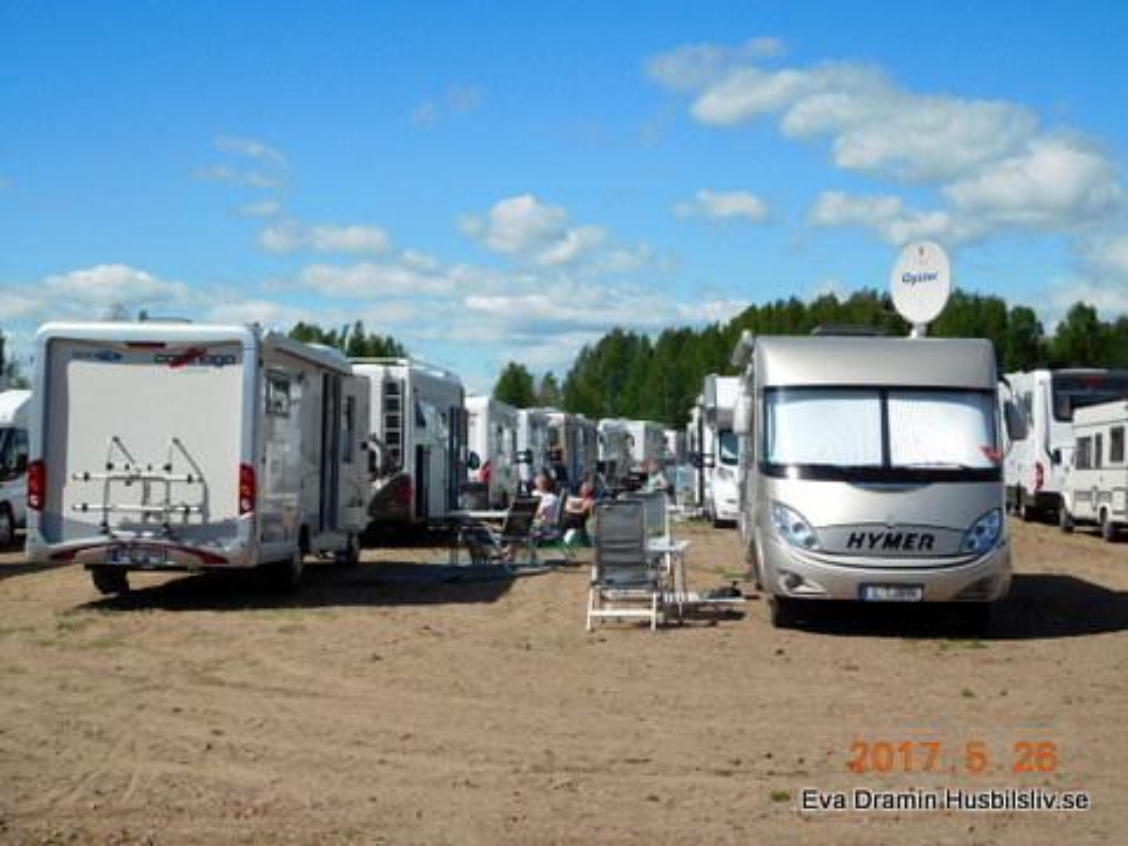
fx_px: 1792
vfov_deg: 26.6
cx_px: 564
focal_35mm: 55
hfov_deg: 34.9
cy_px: 423
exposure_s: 1/400
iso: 125
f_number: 8.4
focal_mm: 9.8
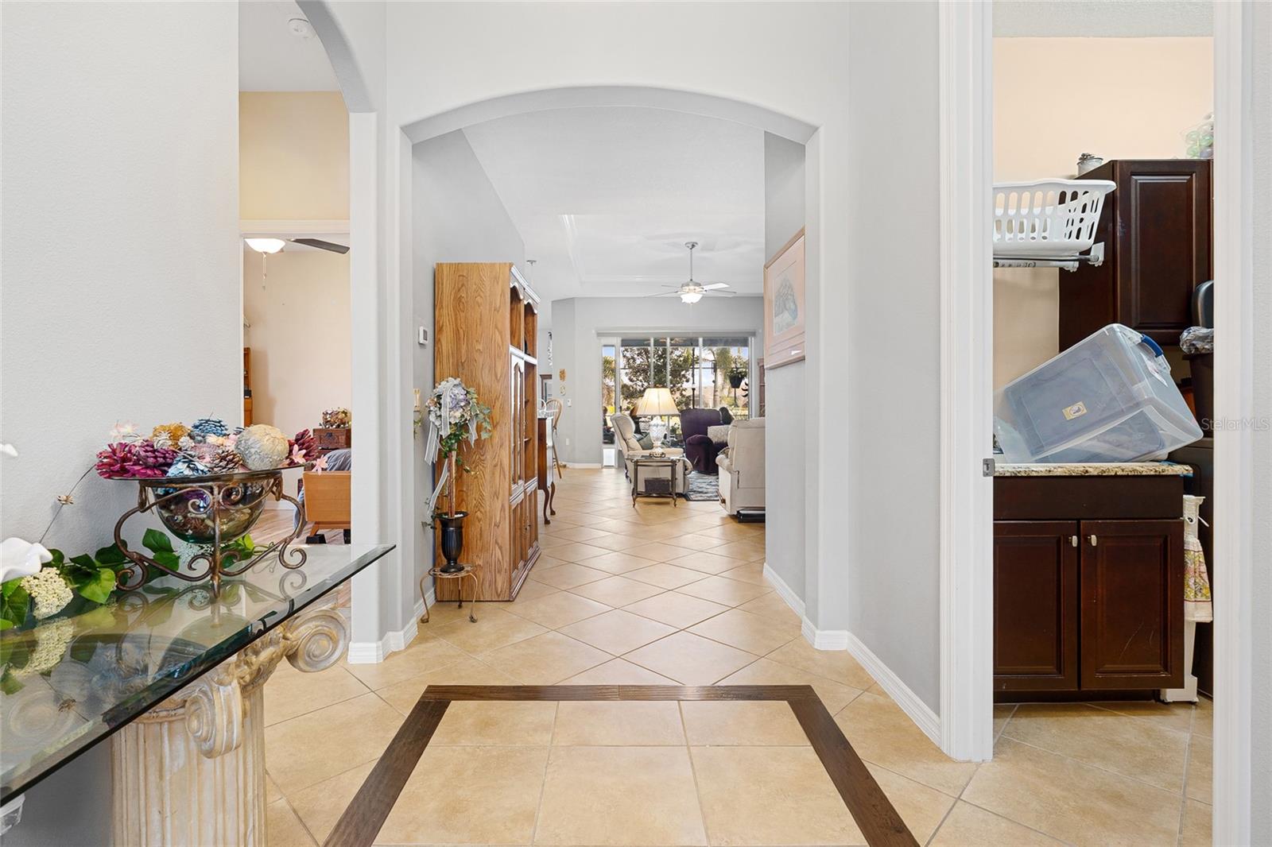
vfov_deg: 73.7
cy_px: 424
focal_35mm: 16
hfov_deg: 96.7
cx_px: 636
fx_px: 565
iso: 400
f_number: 8
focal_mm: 16
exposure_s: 1/3
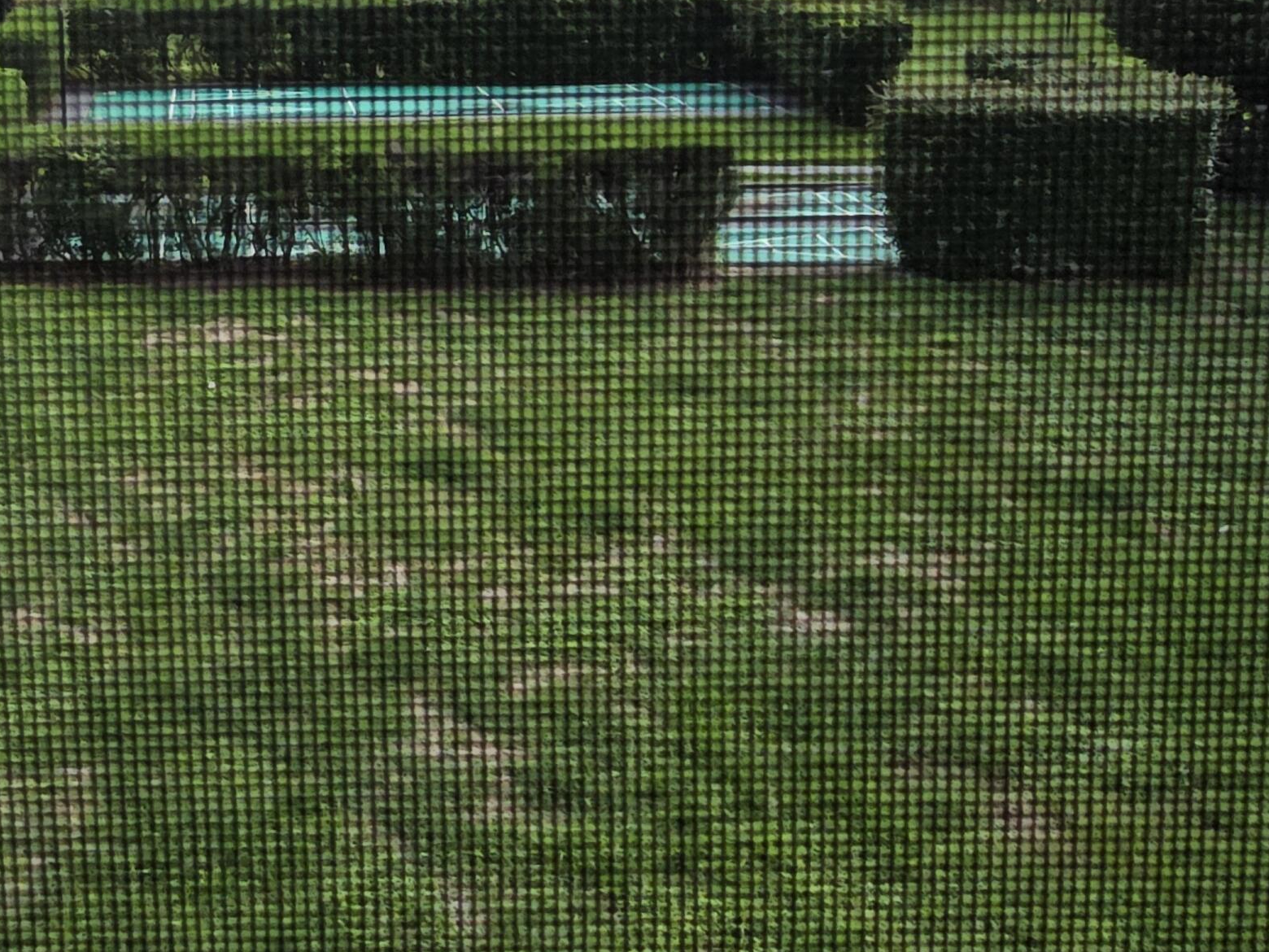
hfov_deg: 57.1
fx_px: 916
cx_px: 72
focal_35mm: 25
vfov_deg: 47.3
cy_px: 39
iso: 50
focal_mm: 2.2
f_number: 2.2
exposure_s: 1/807
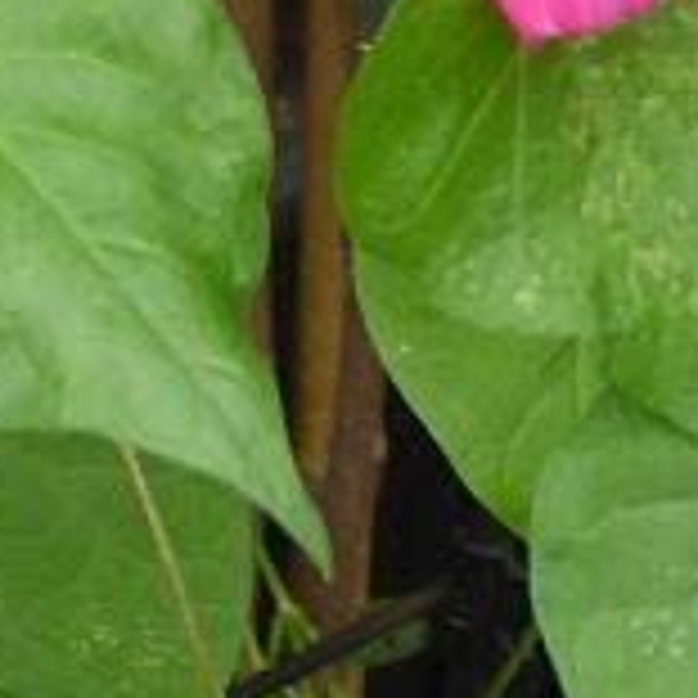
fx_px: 12479
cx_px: -104
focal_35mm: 547
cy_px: -338
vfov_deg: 3.2
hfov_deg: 3.2
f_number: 5.3
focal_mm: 24.2
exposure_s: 1/60
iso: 400
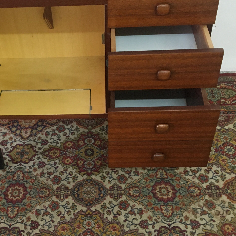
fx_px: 424
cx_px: 77
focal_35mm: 55
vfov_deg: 30.9
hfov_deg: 30.8
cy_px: 150
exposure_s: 1/33
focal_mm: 4.15
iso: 200
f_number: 2.2
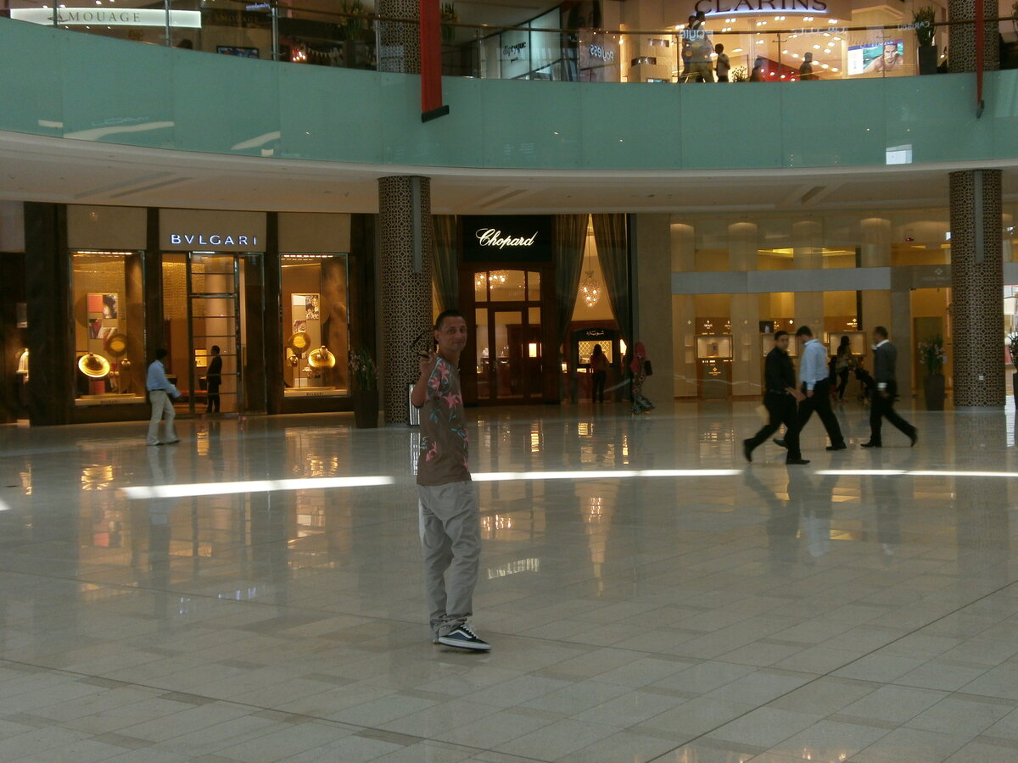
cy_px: 382
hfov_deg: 41.2
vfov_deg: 31.5
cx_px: 509
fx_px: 1353
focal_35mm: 46
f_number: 3.8
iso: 125
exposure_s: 1/40
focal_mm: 8.1
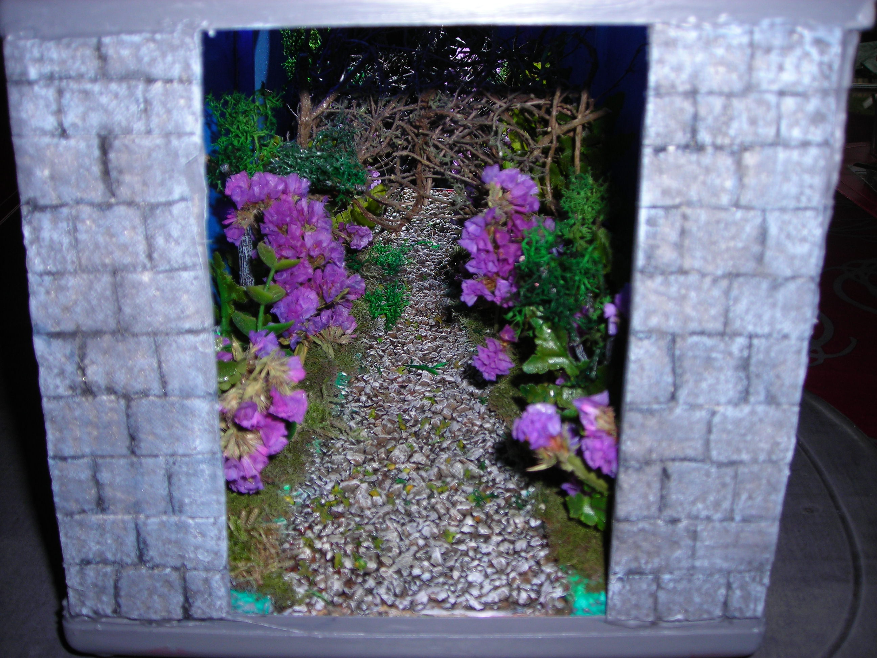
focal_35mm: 38
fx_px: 963
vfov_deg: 37.7
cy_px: 329
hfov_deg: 49.0
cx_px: 438
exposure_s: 1/60.1
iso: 50
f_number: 3.2
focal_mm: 6.3
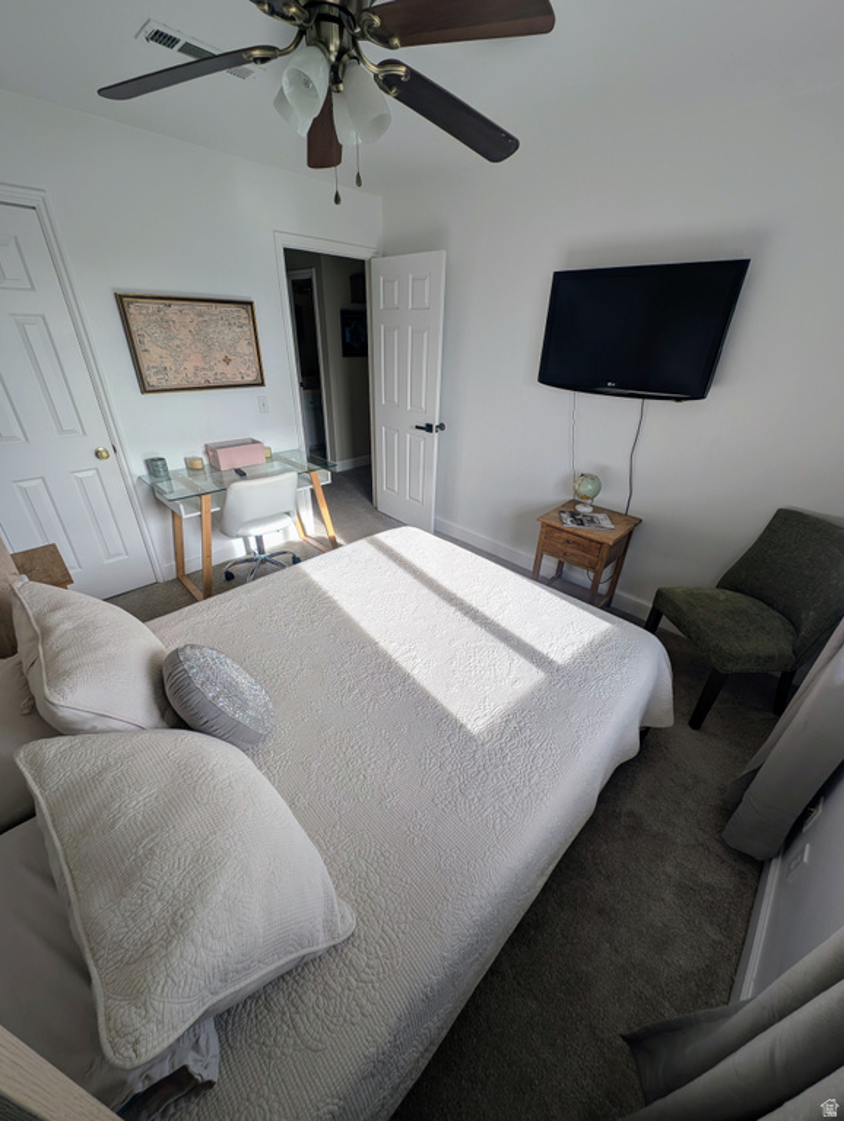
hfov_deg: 94.6
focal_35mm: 12
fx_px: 389
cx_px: 422
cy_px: 560
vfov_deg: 110.5
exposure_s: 1/243
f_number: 1.95
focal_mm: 2.23
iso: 39
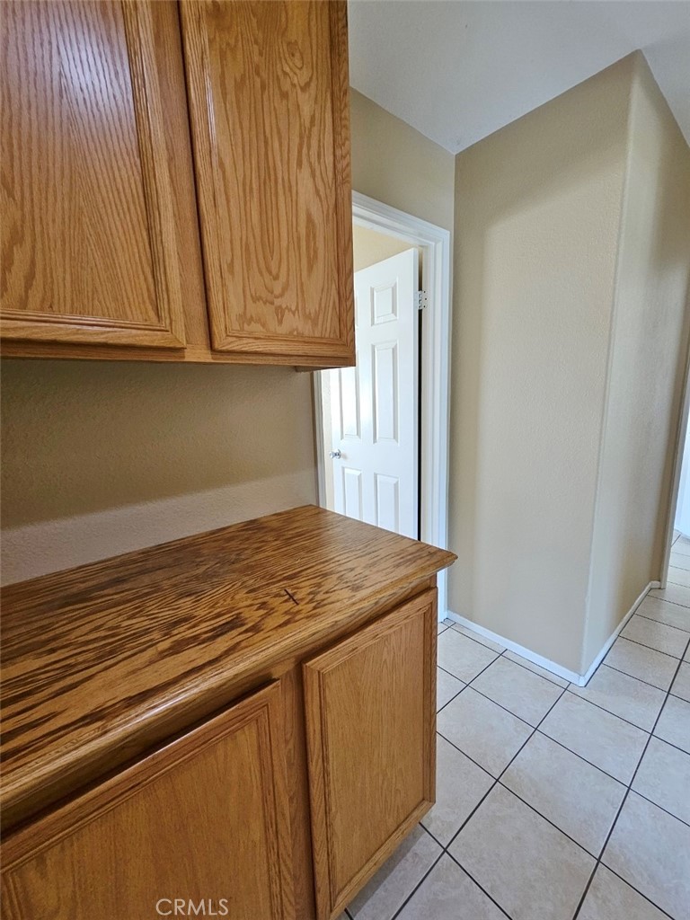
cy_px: 460
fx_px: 346
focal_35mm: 13
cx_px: 345
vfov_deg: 106.2
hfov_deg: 89.9
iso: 200
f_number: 2.2
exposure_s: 1/60
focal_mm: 2.2
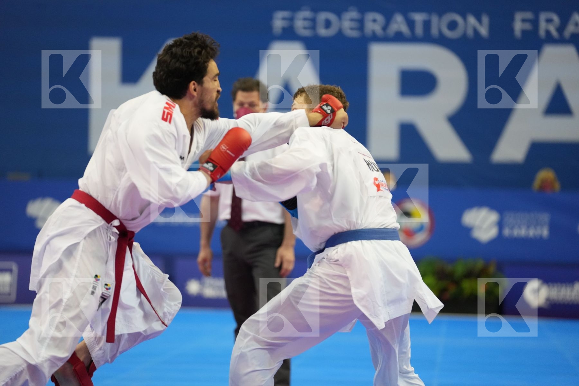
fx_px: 2605
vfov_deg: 8.5
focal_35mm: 162
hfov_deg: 12.7
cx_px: 290
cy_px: 193
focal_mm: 162
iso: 3200
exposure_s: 1/1000
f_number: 2.8
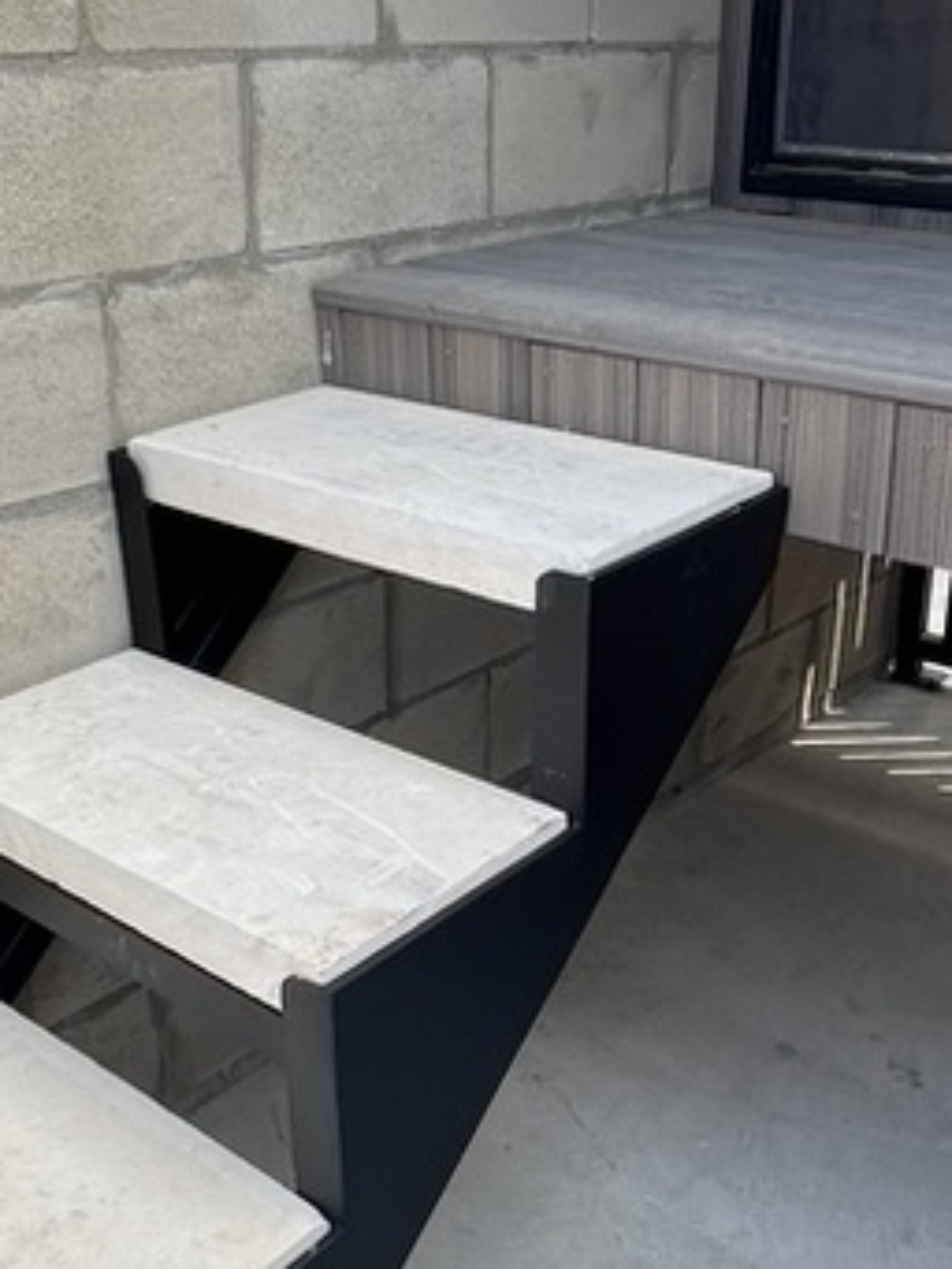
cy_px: 707
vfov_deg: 47.8
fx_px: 1429
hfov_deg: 36.8
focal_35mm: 39
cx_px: 483
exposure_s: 1/447
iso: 32
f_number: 1.8
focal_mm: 1.57
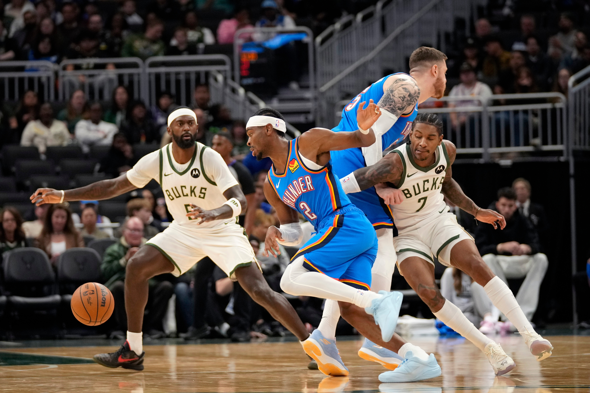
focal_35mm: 226
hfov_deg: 9.1
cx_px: 295
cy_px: 196
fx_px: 3704
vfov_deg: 6.1
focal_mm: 151
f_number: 2.8
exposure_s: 1/1250
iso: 2500
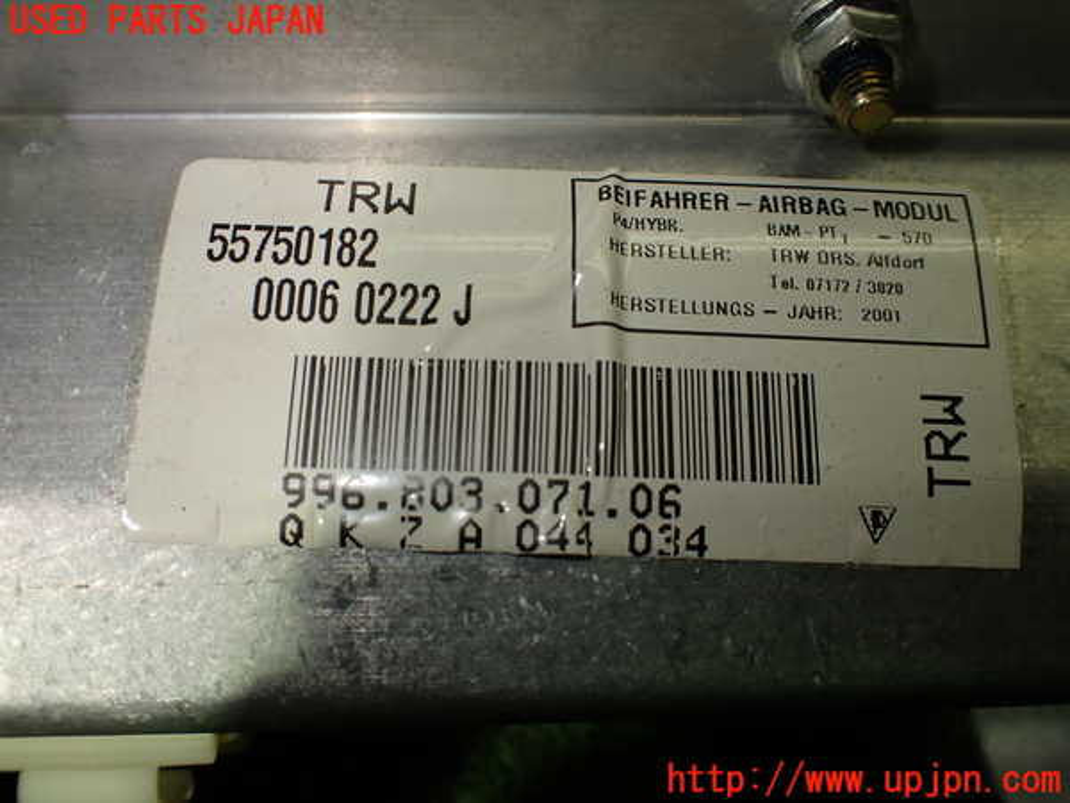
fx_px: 927
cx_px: 535
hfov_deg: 60.0
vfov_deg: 46.8
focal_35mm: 30
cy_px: 402
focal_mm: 5.4
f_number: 3.2
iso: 100
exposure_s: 1/160
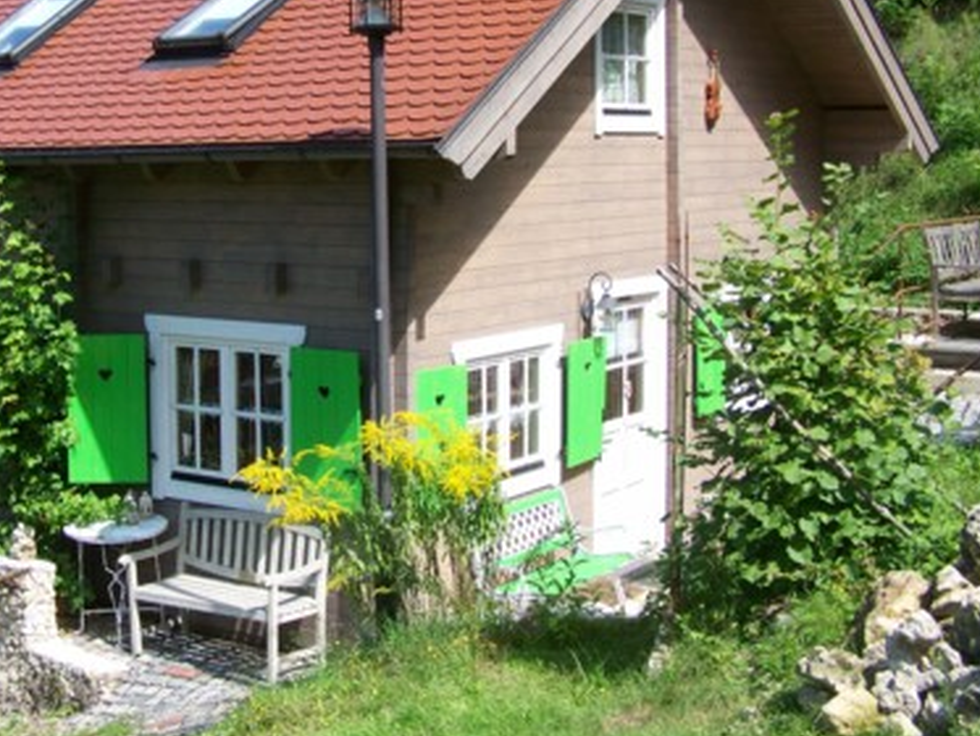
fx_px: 1614
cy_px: 265
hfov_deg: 33.5
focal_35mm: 57
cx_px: 328
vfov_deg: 25.6
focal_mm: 6.3
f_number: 4
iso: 64
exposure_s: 1/320
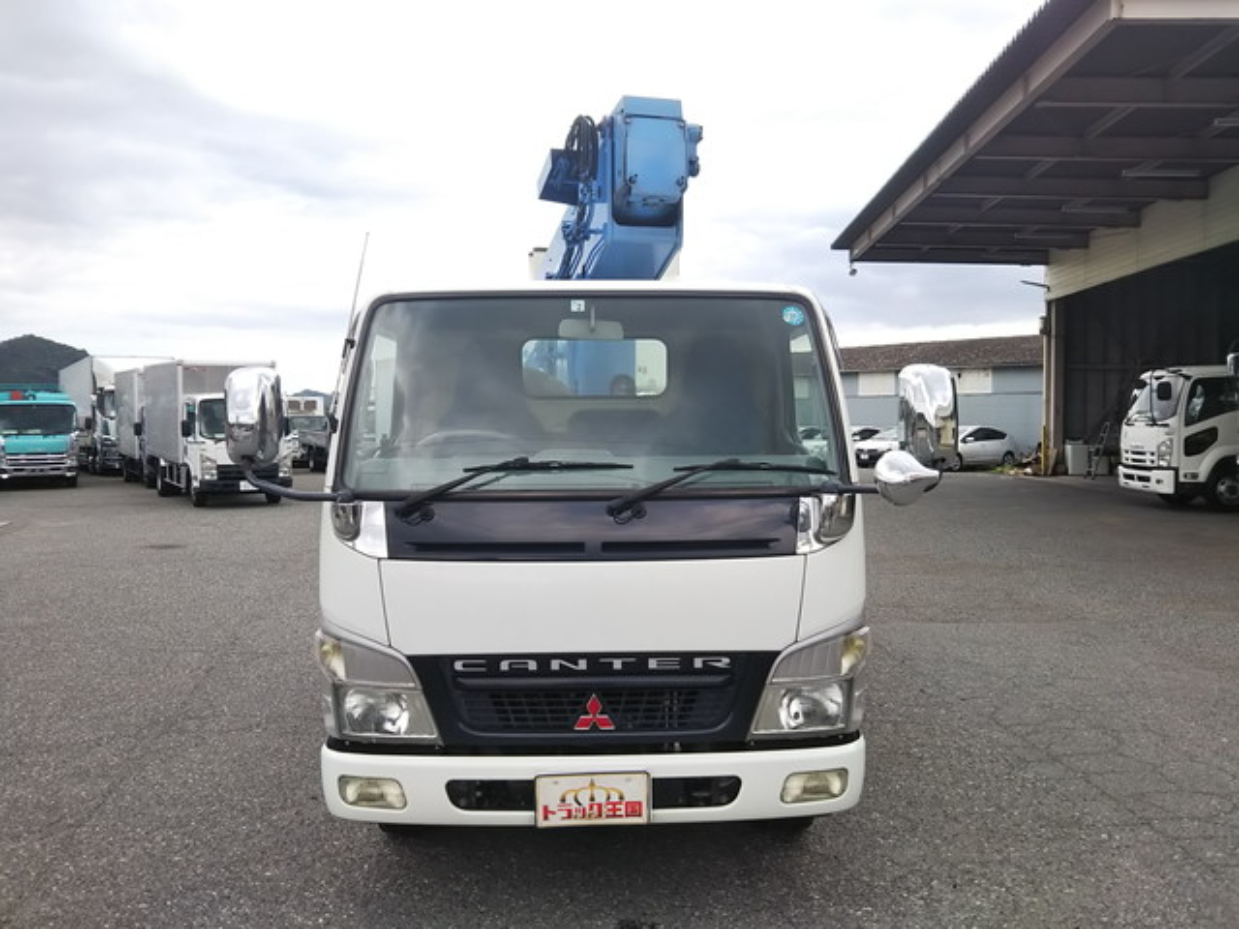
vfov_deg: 46.8
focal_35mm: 30
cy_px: 464
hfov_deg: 60.0
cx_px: 620
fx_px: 1074
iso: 20
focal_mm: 4
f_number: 2.2
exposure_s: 1/366
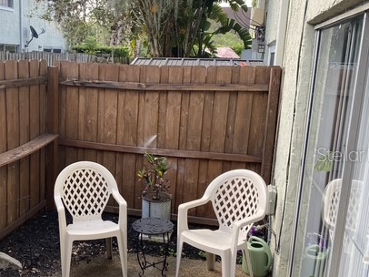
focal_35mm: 41
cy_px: 154
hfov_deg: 44.8
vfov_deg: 35.1
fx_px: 437
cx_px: 112
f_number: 1.8
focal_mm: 4.25
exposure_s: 1/222
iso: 32
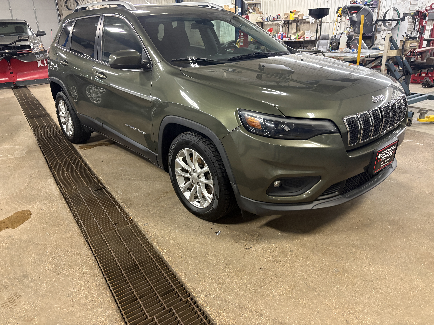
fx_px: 326
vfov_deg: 53.1
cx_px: 217
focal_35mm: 26
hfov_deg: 67.3
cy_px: 162
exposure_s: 1/60
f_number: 1.6
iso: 400
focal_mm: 5.96
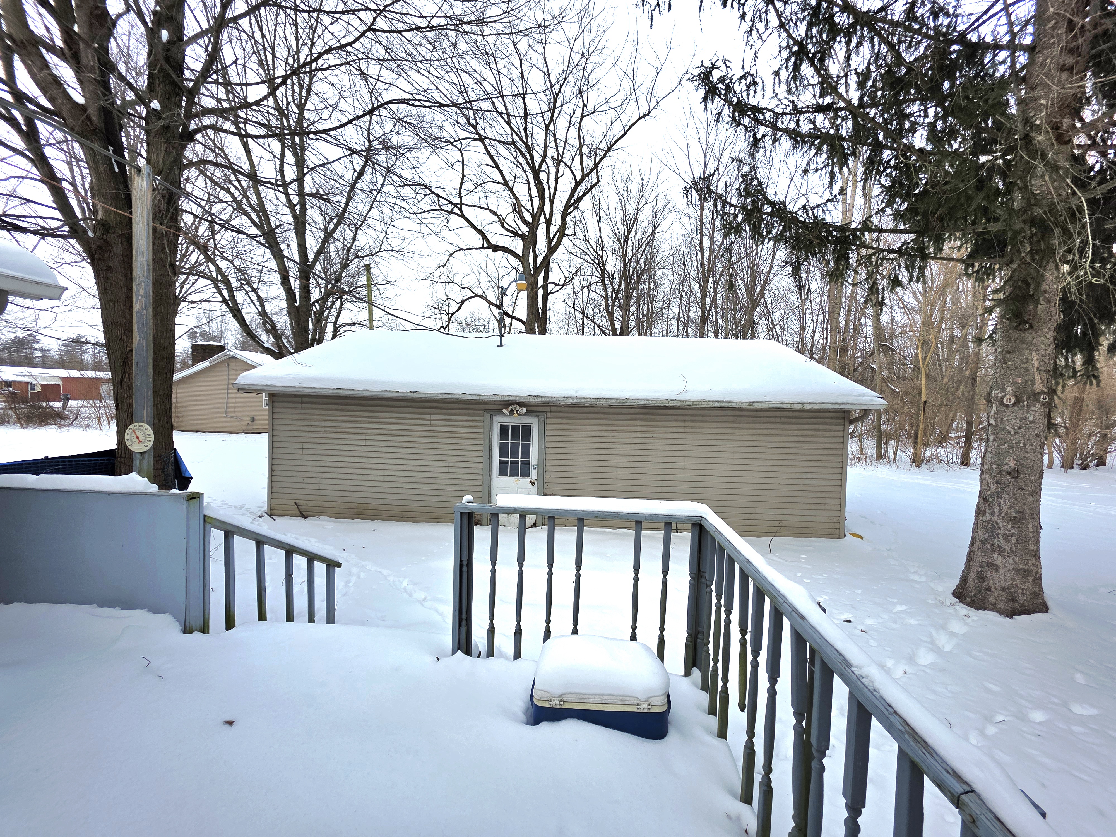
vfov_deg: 89.9
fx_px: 419
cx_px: 558
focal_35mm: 13
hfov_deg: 106.2
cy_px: 418
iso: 40
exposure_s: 1/769
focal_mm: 2.2
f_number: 1.9
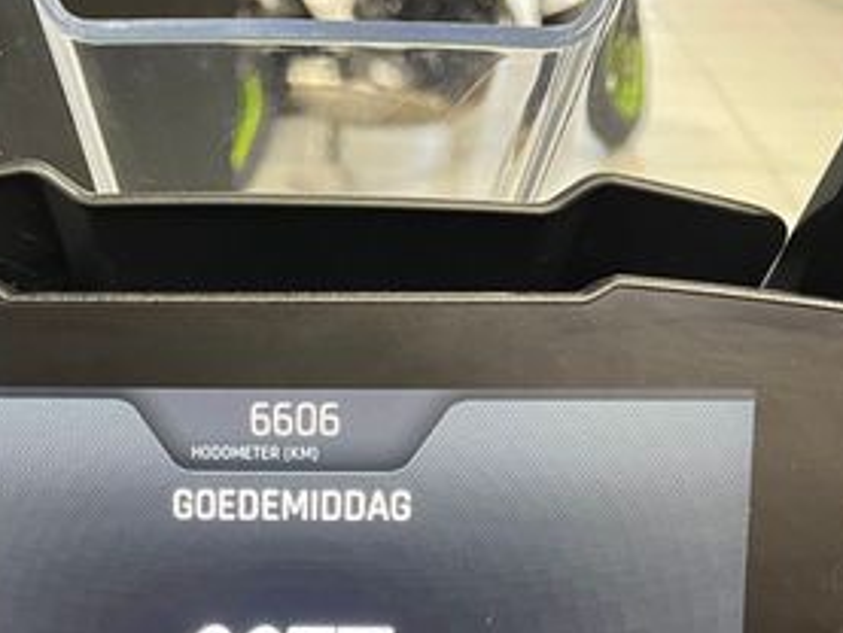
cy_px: 691
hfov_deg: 31.8
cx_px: 256
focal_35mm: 60
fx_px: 1462
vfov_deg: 23.0
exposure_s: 1/50
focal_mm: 5.1
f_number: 1.6
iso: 400
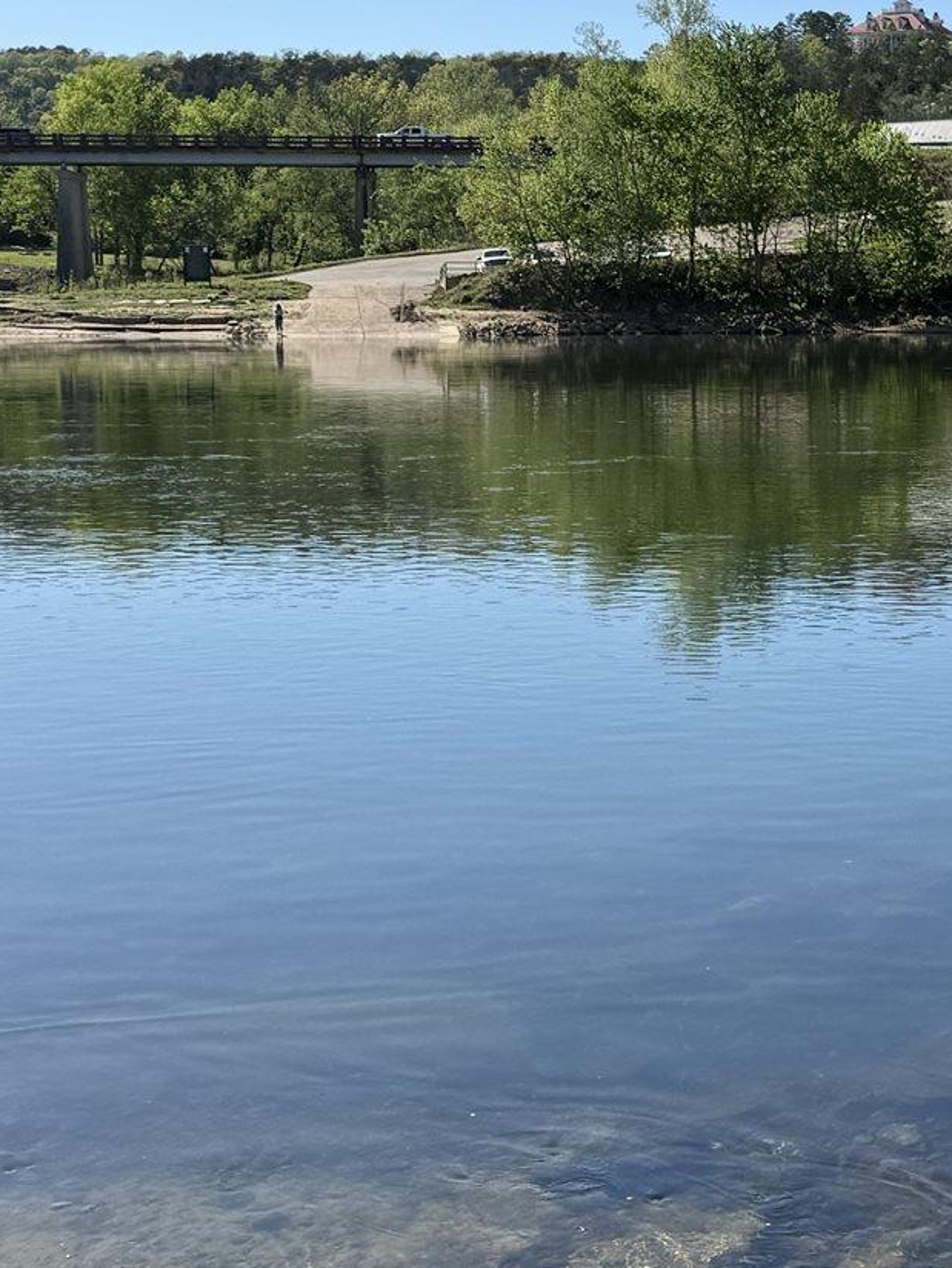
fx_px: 2456
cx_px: 955
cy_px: 464
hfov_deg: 21.2
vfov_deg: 28.8
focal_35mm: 67
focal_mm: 6.76
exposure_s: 1/4975
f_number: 1.78
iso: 80
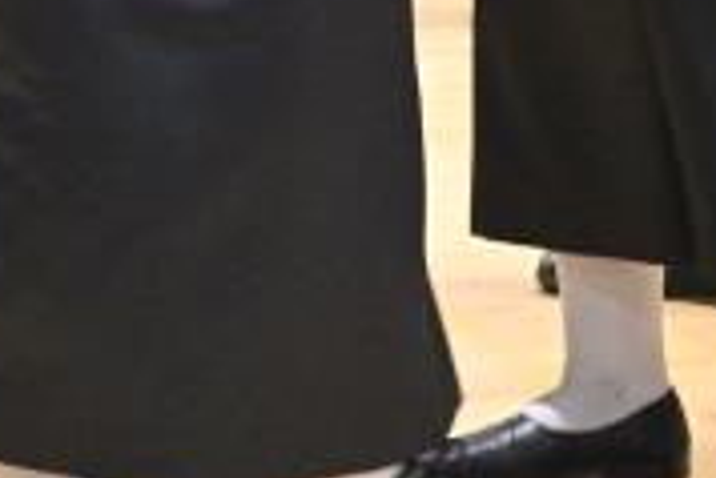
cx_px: 583
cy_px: -428
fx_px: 5255
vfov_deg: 5.1
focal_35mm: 264
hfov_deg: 7.8
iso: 1600
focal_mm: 46
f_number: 4
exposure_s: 1/160
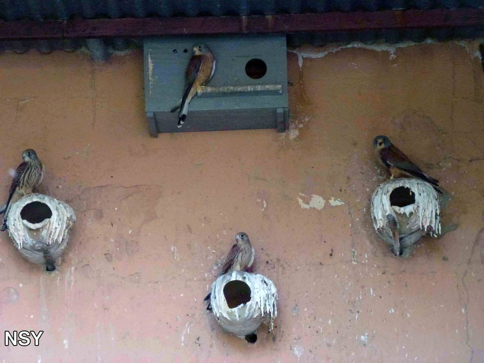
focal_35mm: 182
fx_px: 2545
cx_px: 242
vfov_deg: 8.2
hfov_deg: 10.9
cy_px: 182
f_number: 5.4
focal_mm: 32.6
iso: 800
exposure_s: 1/25
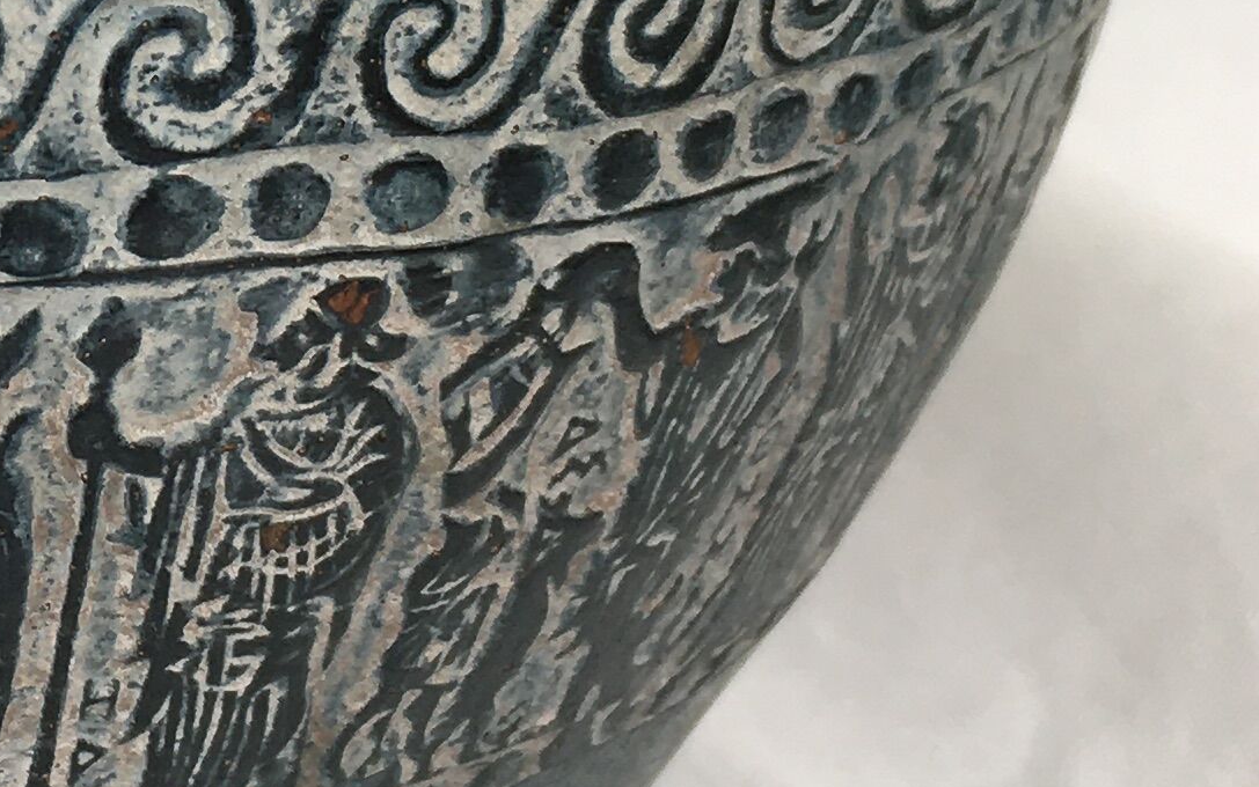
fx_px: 3913
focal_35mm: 114
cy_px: -337
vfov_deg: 11.1
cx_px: -324
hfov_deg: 17.3
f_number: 2.2
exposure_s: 1/313
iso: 25
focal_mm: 4.15
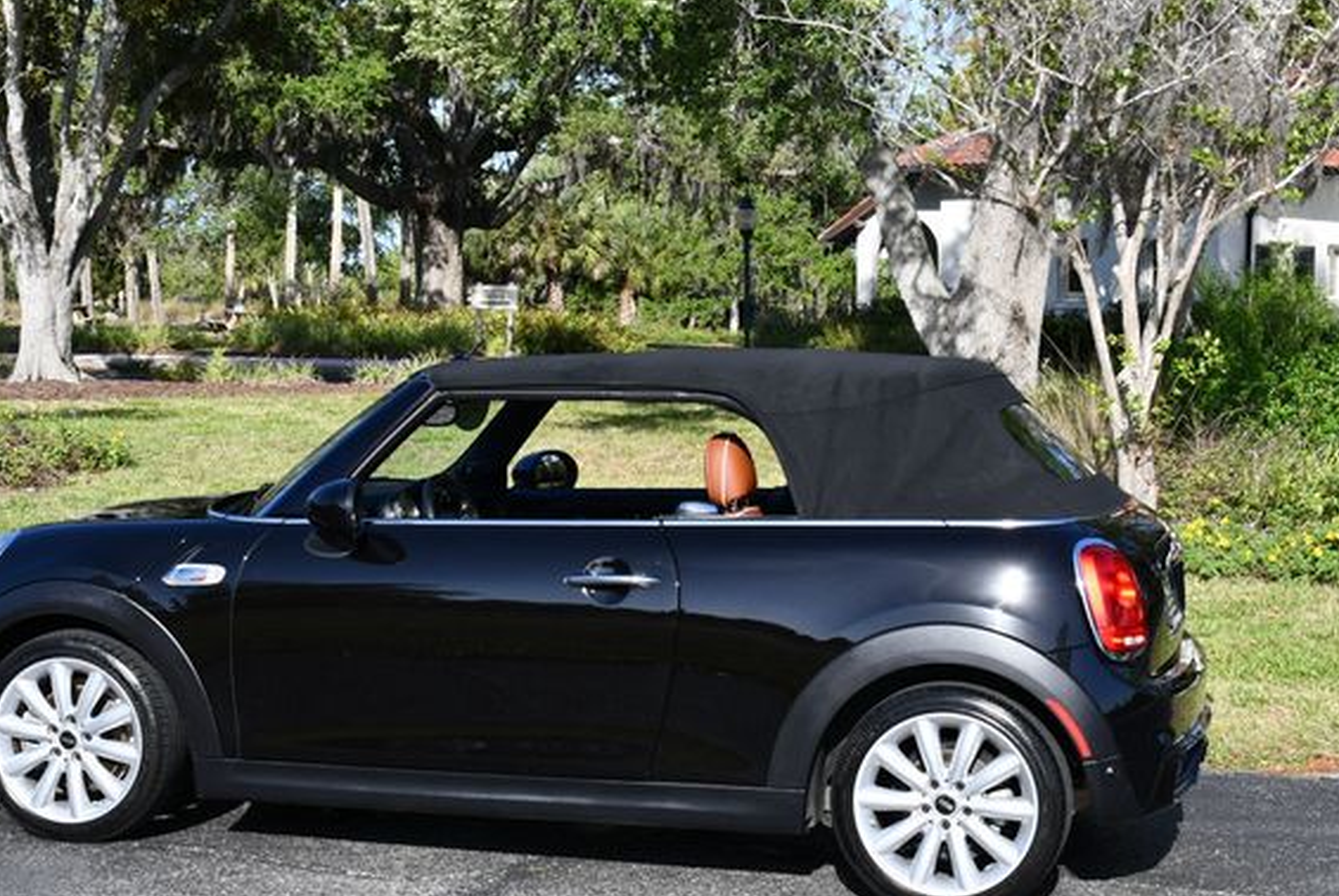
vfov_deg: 20.1
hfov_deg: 29.6
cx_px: 585
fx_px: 2532
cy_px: 500
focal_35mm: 68
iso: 160
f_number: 8
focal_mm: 30
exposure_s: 1/250
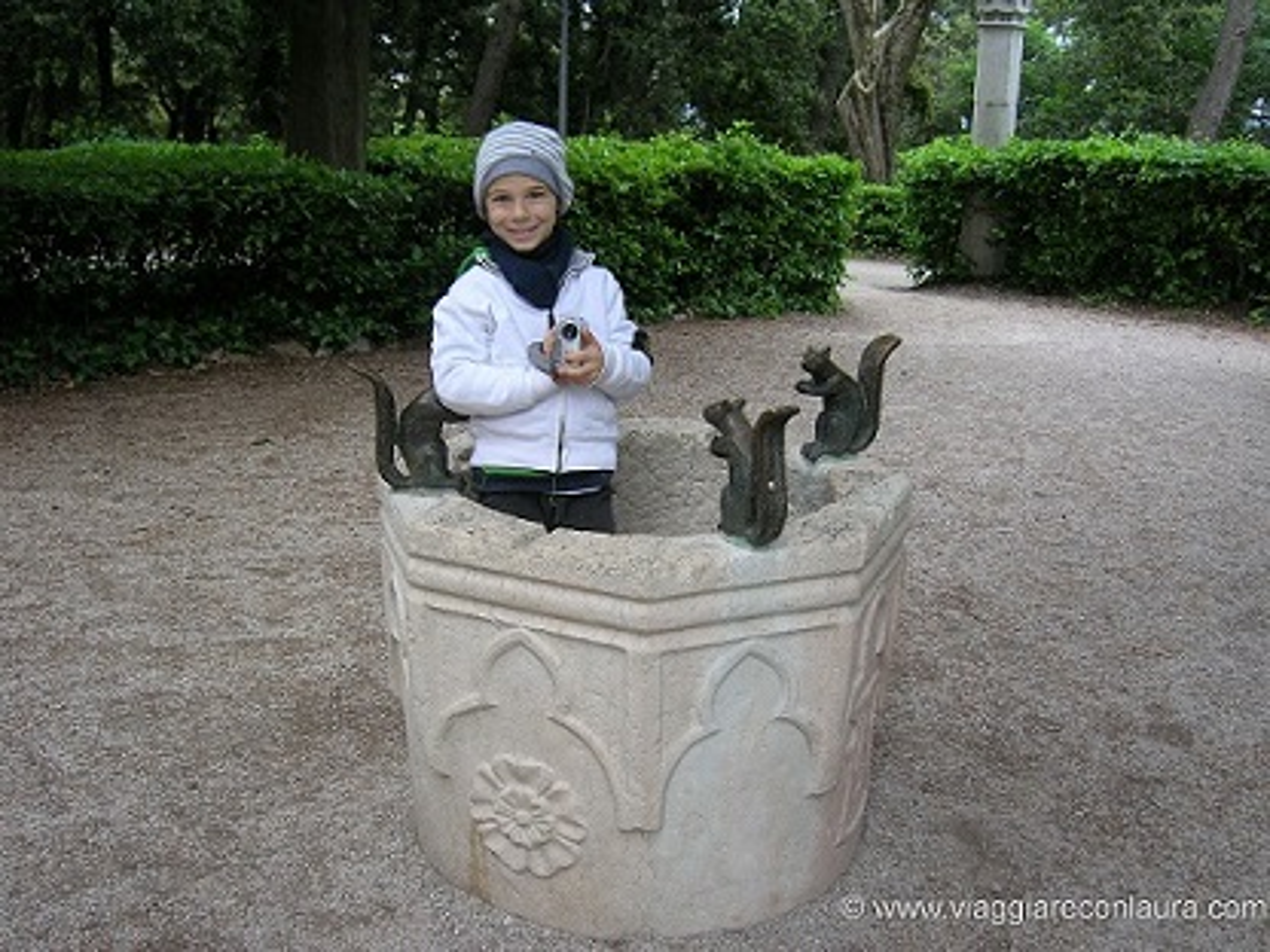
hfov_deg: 51.4
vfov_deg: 39.7
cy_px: 476
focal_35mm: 36
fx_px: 1321
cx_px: 635
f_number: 2.9
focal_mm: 6
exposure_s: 1/30.6
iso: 50
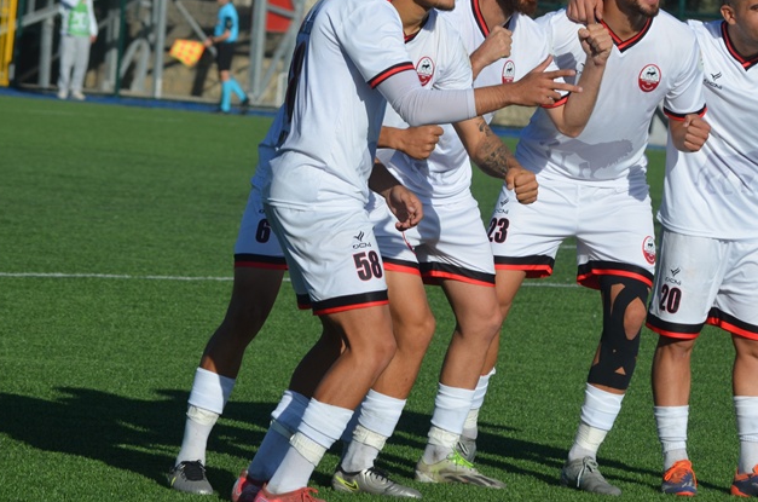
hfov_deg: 6.9
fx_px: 6297
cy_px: 170
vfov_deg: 4.6
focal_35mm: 300
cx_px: 507
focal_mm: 135
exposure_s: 1/1000
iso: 200
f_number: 8
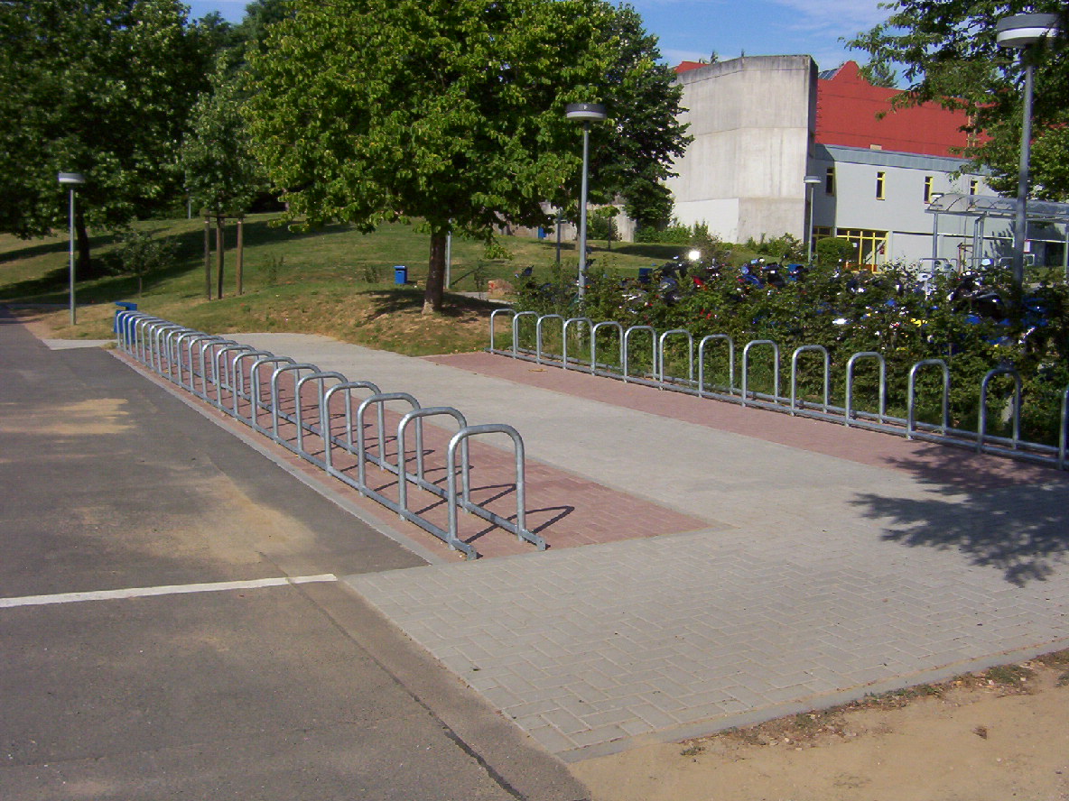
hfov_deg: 51.4
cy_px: 400
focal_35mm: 36
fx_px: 1112
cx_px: 534
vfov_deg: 39.7
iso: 100
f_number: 5.24
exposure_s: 1/793
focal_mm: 5.54
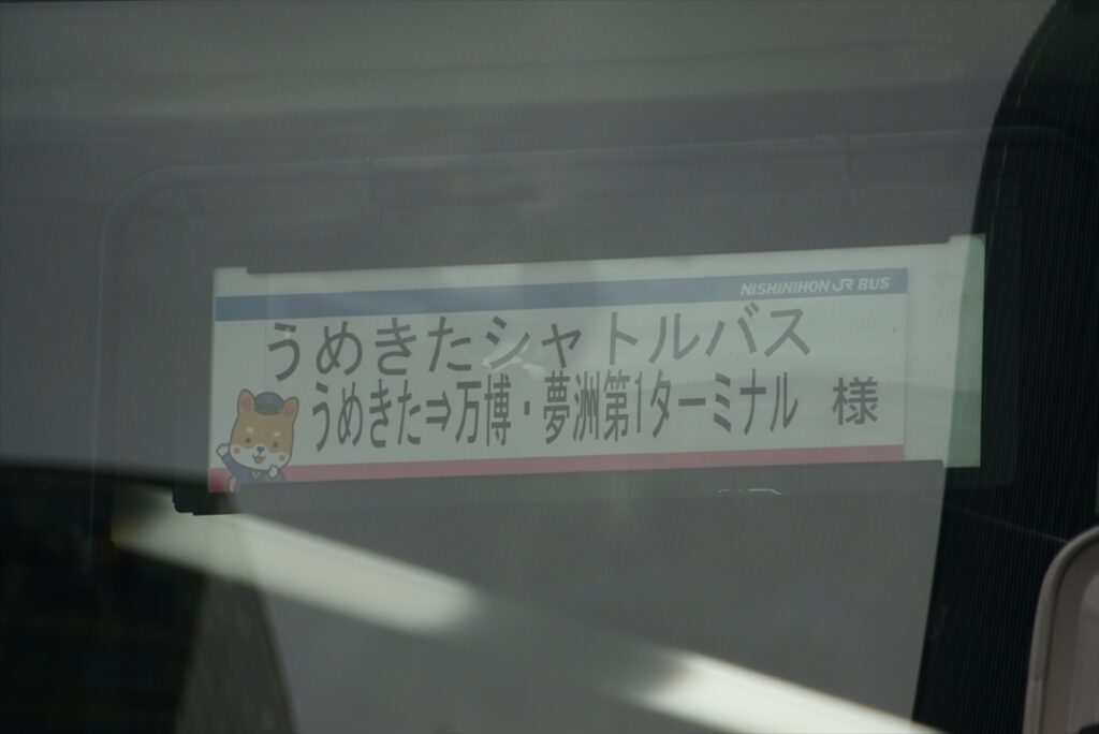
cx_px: 550
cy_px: 367
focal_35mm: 375
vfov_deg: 3.7
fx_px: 11454
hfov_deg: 5.5
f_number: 6.3
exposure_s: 1/400
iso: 400
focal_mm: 250
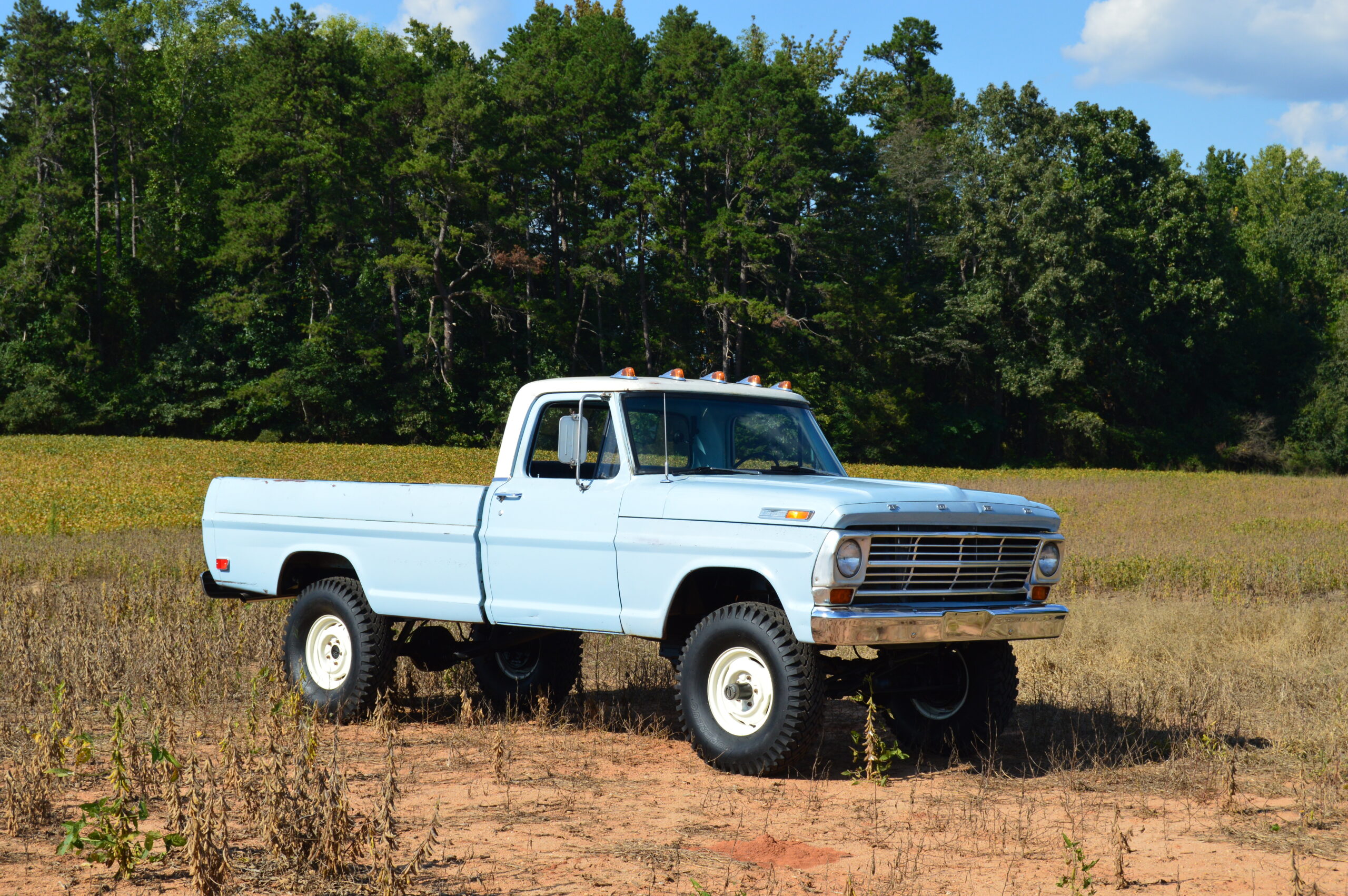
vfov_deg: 21.5
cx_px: 674
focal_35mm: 63
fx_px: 2357
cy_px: 448
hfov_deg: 31.9
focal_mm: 42
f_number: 11
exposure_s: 1/500
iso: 320
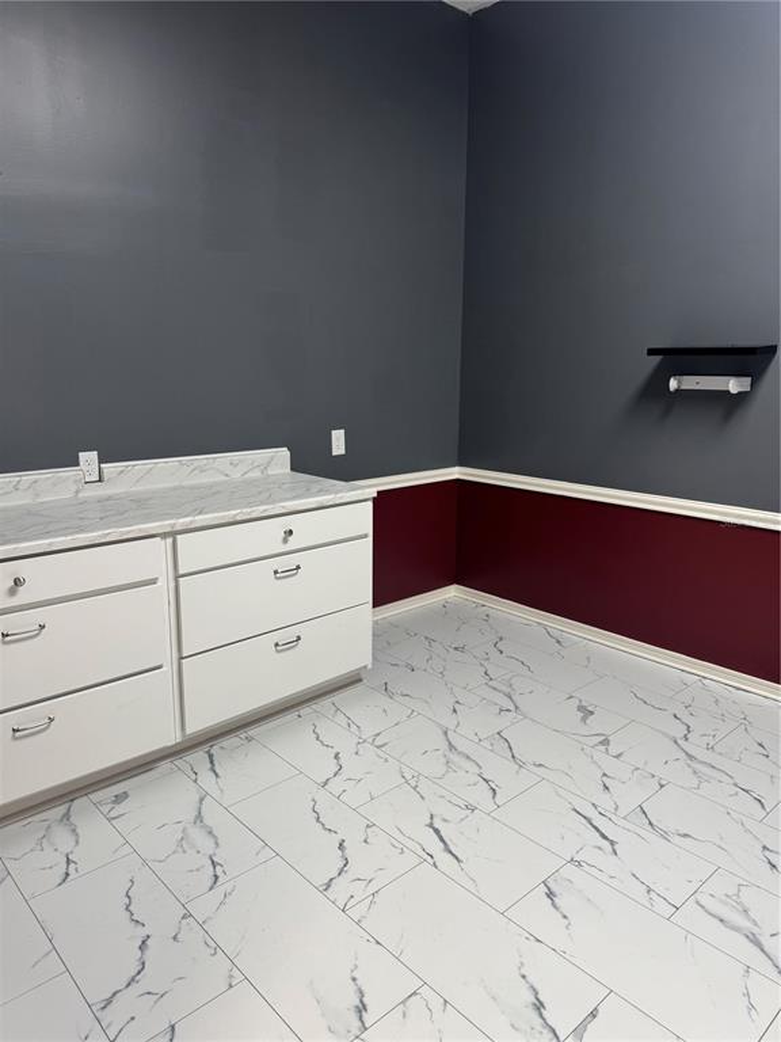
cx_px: 390
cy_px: 521
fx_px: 722
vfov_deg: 71.6
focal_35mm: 24
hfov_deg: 56.8
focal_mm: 6.76
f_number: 1.78
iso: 125
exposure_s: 1/60
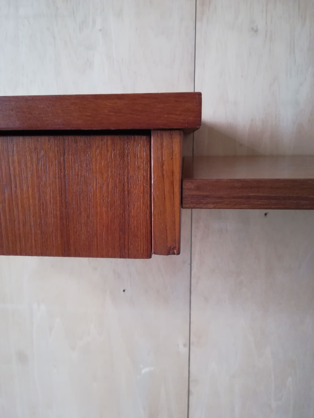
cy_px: 209
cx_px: 157
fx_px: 314
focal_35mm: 26
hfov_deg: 53.1
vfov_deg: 67.3
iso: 640
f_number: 2.2
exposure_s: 1/14.3
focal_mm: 3.83
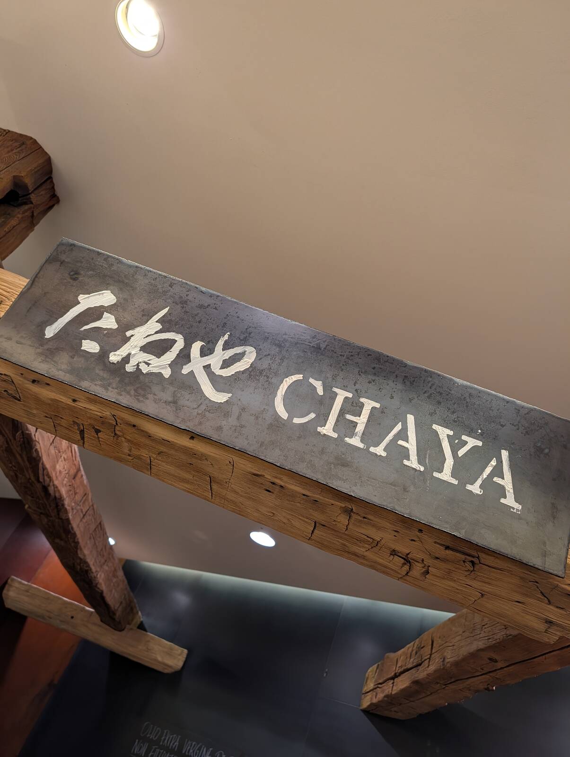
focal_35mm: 24
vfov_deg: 71.5
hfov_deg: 56.9
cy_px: 378
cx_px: 285
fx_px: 526
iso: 133
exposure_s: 1/120
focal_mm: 6.9
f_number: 1.68
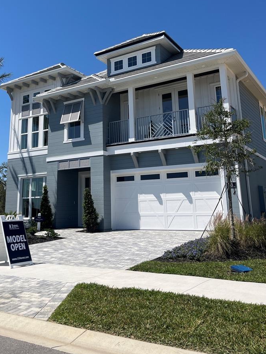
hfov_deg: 40.5
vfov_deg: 51.6
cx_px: 101
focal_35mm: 35
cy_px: 118
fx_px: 358
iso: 50
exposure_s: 1/5319
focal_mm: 5.1
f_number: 1.6
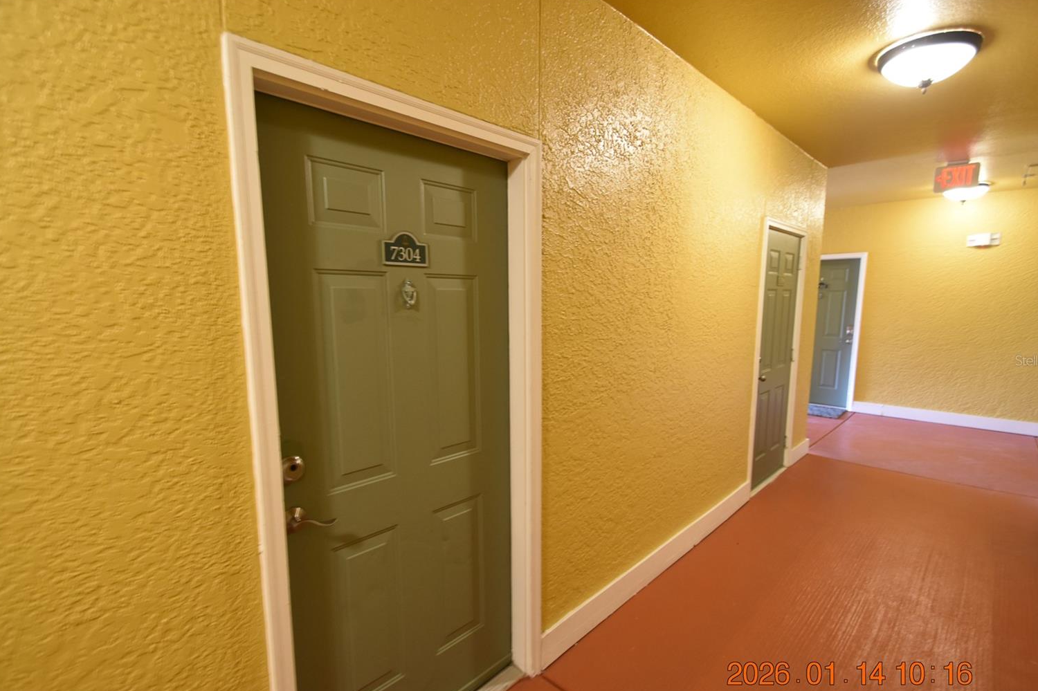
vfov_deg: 73.7
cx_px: 523
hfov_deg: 96.8
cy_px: 360
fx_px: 461
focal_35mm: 16
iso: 800
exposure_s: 1/6
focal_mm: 10
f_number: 3.5
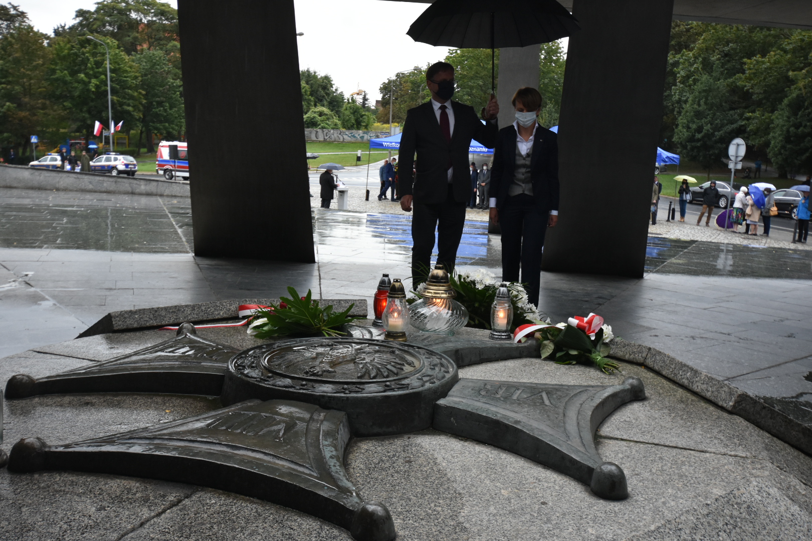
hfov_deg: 53.1
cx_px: 406
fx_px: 812
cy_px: 270
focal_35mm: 36
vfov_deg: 36.9
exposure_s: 1/160
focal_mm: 24
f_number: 6.3
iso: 1000
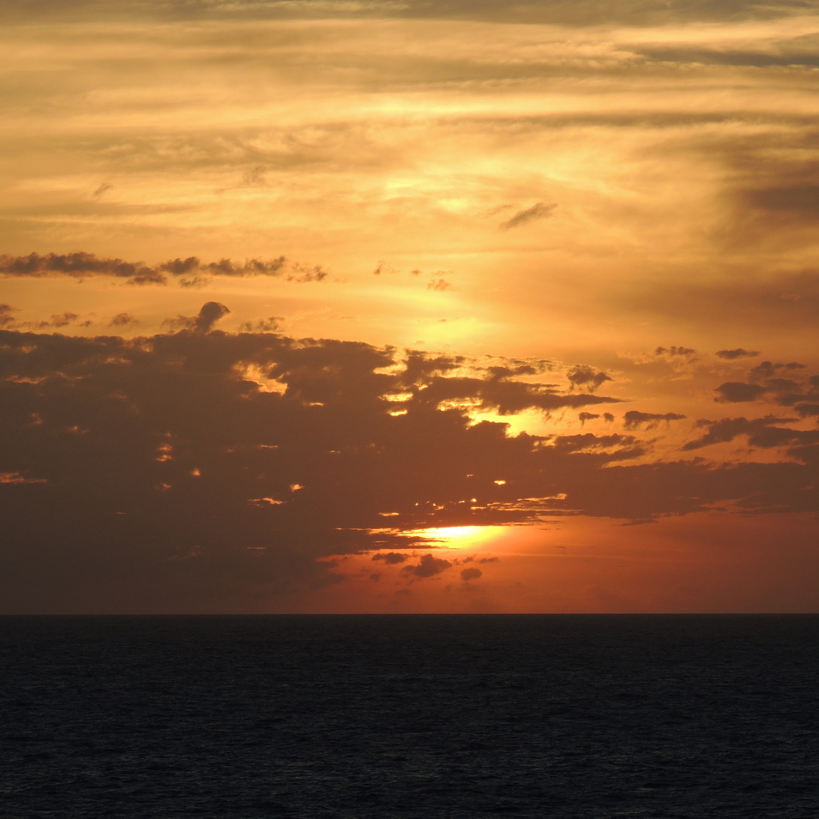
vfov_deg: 7.4
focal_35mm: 237
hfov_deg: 7.4
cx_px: 440
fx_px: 6344
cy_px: 408
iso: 100
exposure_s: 1/800
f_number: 4.6
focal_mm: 35.6
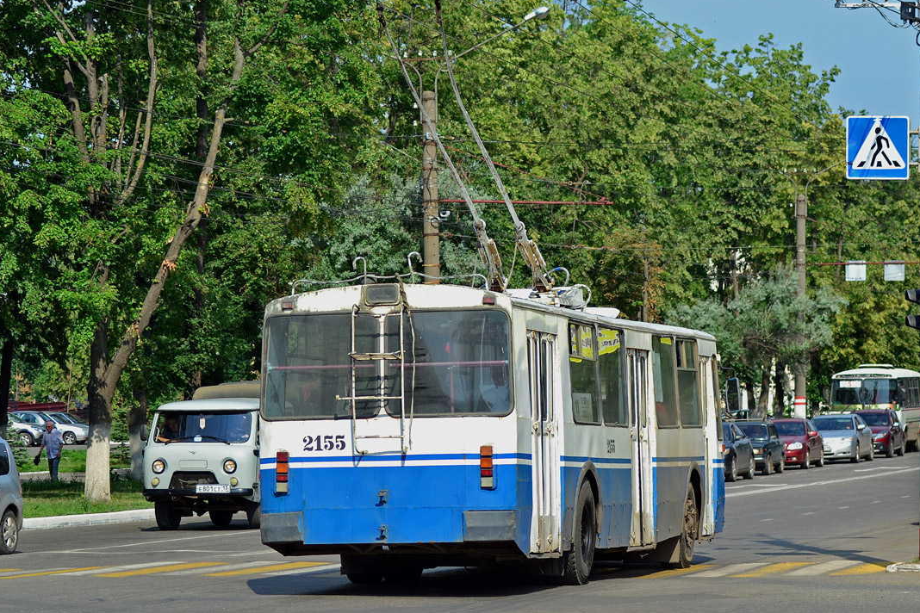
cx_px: 498
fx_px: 3015
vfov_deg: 11.6
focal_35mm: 118
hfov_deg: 17.3
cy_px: 298
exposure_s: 1/800
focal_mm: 70
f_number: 6.3
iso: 200
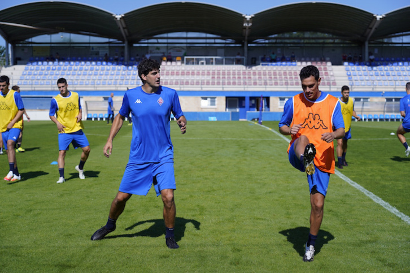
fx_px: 774
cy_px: 136
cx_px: 205
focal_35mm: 68
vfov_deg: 20.0
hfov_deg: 29.7
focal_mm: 68
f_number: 4
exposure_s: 1/2000
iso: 125
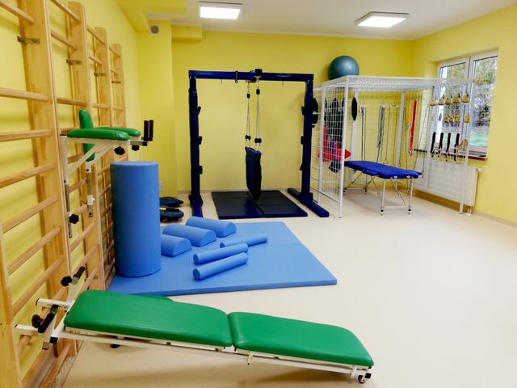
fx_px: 403
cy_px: 194
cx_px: 258
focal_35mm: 27
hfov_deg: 65.3
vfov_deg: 51.4
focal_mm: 3.81
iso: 80
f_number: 4
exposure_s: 1/50
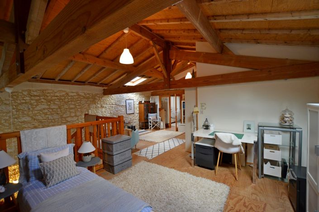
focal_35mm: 15
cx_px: 160
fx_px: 133
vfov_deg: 77.2
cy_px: 106
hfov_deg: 100.5
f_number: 3.5
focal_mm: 10
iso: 900
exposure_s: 1/60
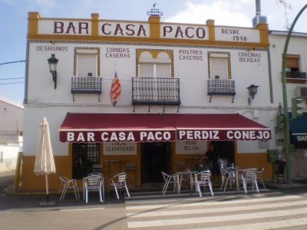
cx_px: 154
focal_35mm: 36
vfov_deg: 39.7
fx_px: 319
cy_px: 115
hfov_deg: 51.4
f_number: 4.6
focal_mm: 6.3
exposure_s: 1/500
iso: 64
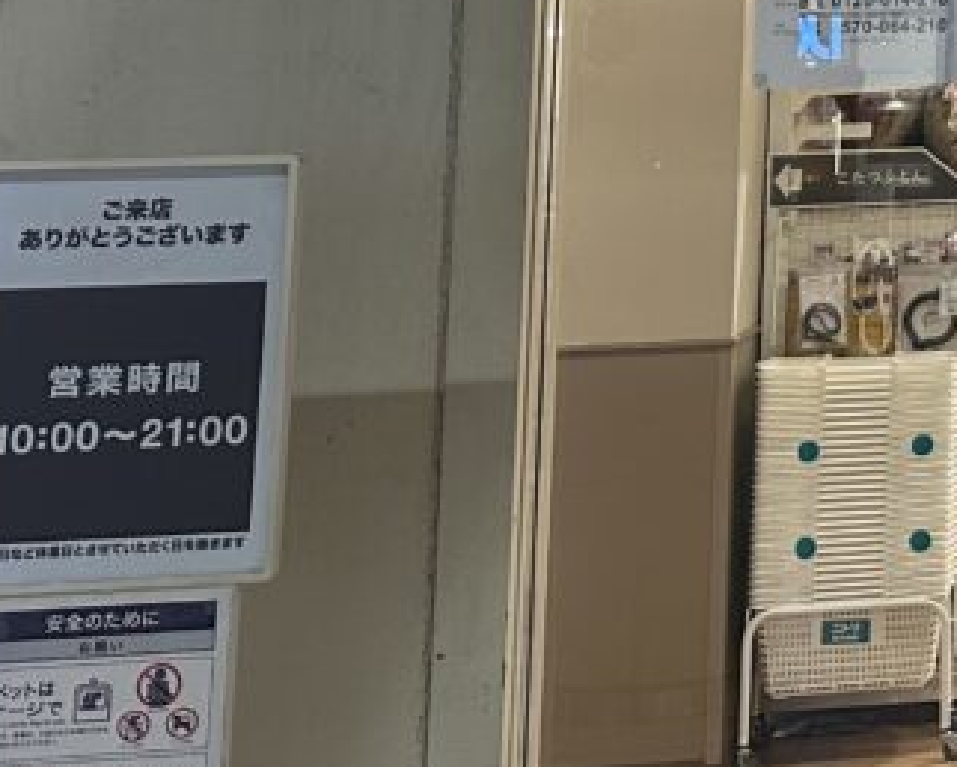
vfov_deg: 15.5
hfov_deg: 17.2
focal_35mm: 93
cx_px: 1682
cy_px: -330
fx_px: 2636
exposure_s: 1/120
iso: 160
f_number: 1.78
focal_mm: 6.86
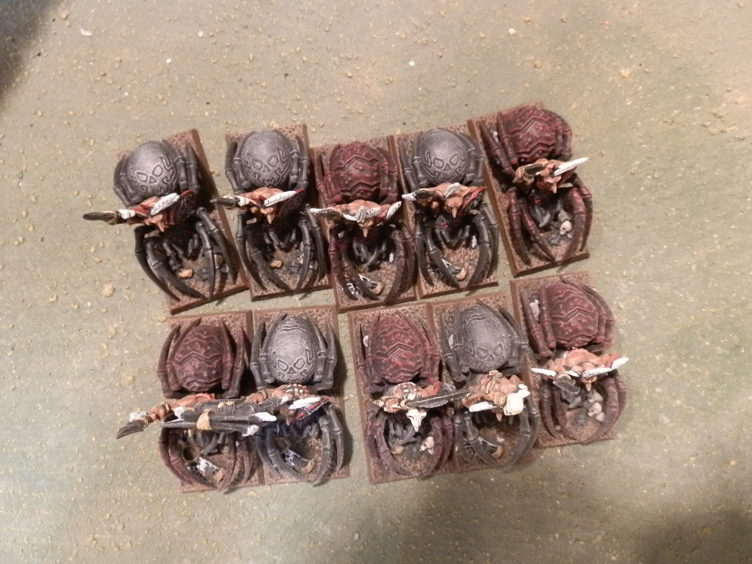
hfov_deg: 63.4
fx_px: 608
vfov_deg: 49.7
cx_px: 376
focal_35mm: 28
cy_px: 282
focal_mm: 5
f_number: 3.1
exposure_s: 1/40
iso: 400
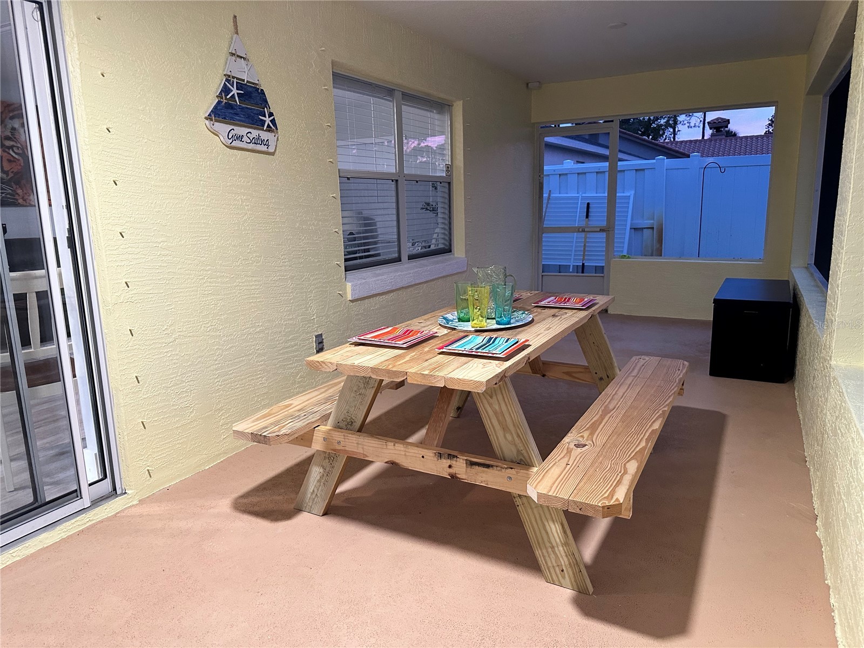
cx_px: 432
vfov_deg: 56.8
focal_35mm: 24
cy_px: 324
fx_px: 599
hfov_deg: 71.6
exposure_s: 1/60
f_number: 1.78
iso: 400
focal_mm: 6.86
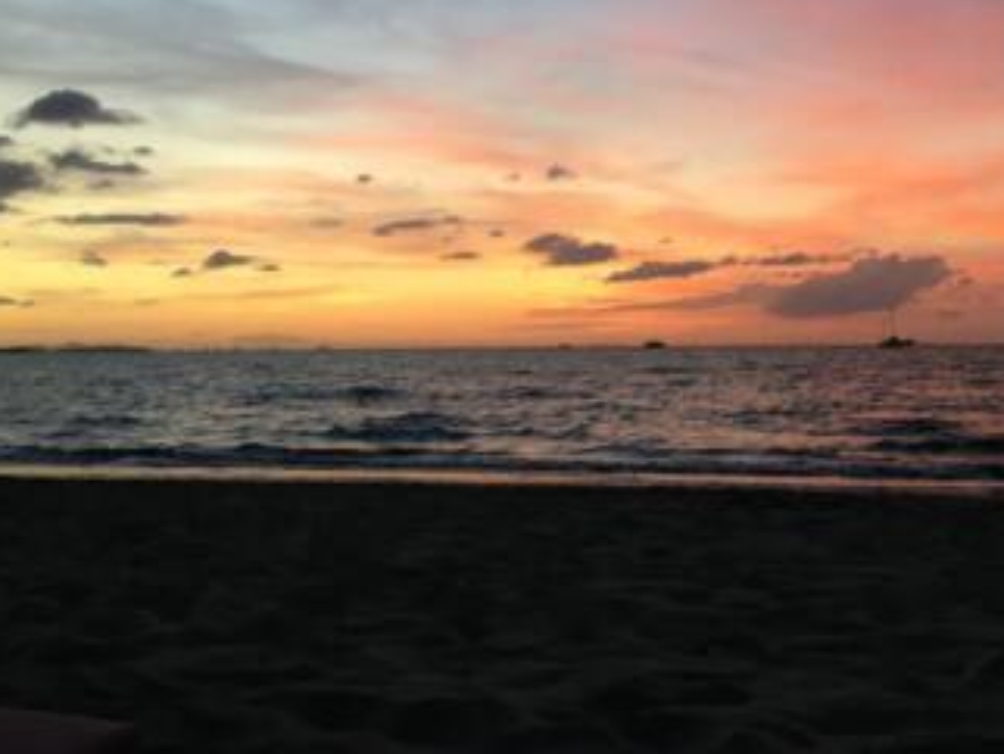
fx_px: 1306
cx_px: 714
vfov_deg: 31.5
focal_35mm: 45
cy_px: 173
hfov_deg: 41.2
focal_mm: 4.15
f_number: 2.2
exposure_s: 1/33
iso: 40
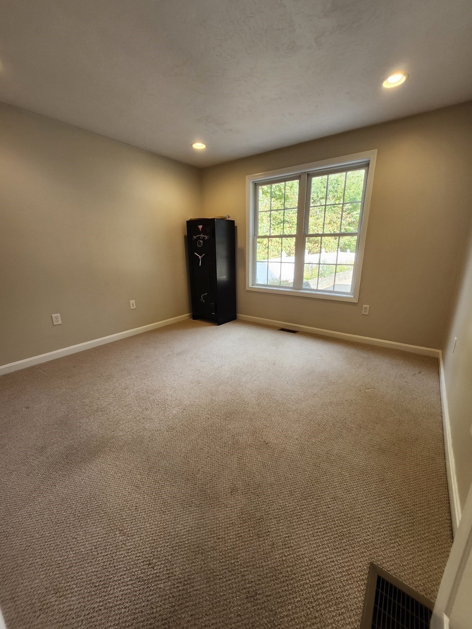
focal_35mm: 13
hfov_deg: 89.9
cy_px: 314
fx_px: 236
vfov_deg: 106.2
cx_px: 236
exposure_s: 1/60
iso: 80
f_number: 2.2
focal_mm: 1.74
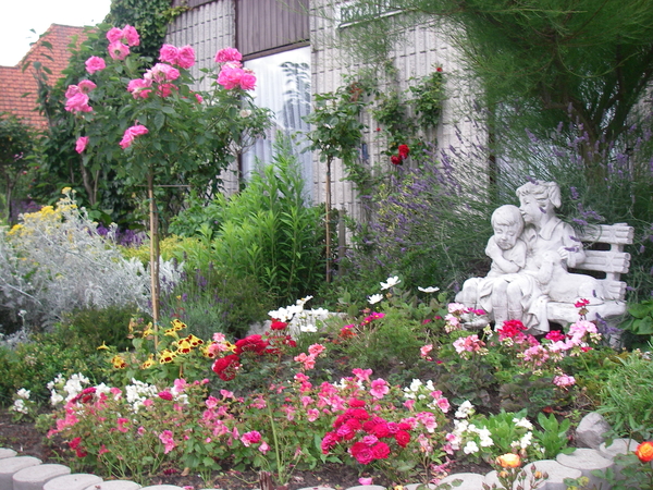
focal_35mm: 38
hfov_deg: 49.0
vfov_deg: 37.7
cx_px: 326
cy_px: 245
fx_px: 717
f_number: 3.3
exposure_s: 1/200
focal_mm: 6.3
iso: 64
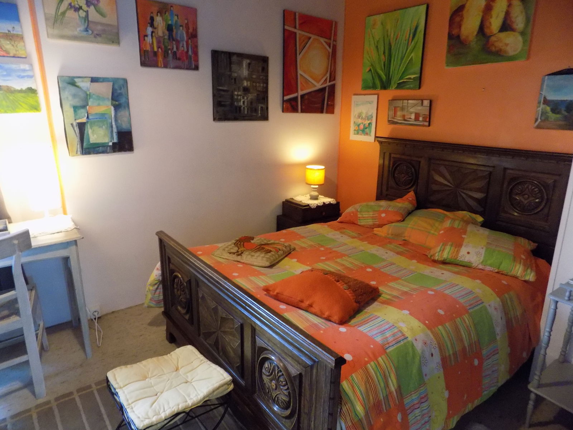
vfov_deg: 58.9
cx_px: 286
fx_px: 381
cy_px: 215
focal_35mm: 23
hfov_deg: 73.9
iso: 400
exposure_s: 1/15
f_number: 3.1
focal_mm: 4
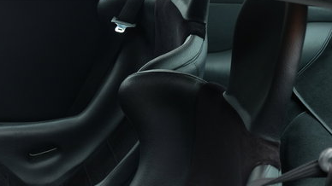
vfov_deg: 14.4
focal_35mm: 83
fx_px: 730
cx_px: 18
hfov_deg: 24.7
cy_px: 179
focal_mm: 26.5
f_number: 3.2
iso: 640
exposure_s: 1/60
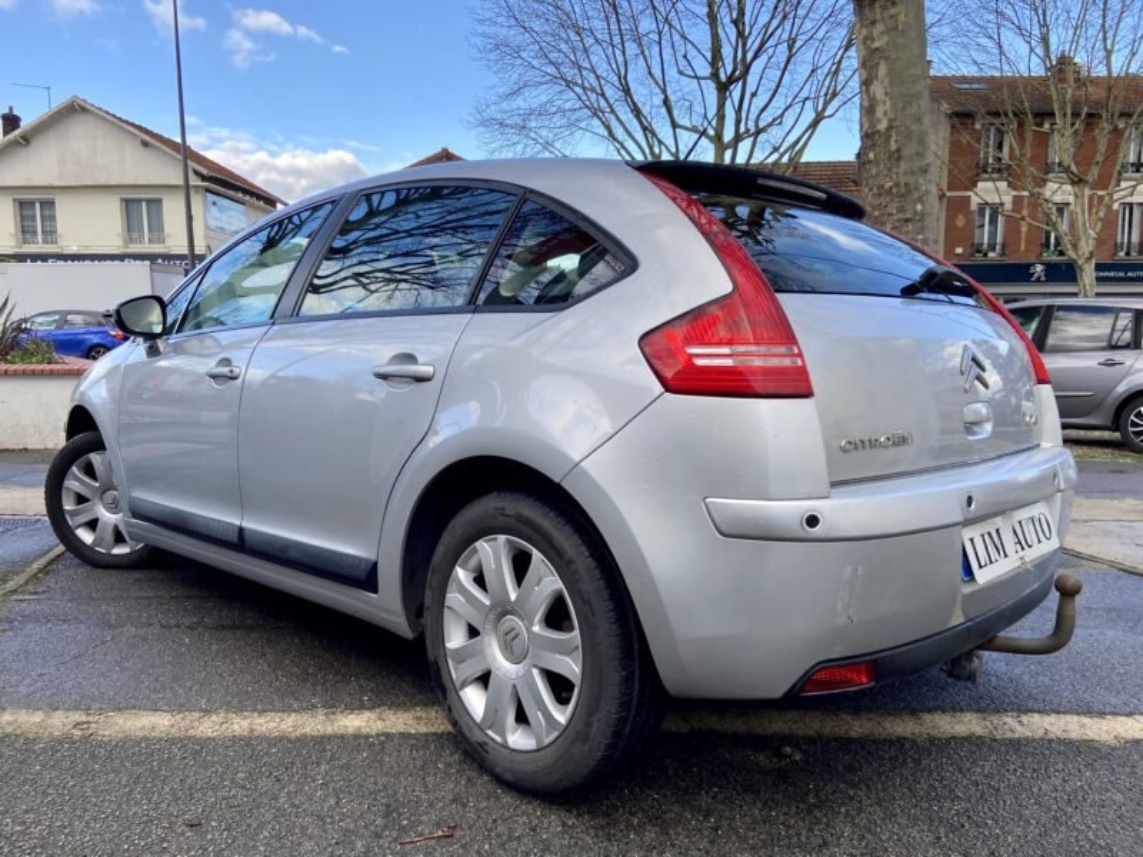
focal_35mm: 26
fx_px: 859
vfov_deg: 53.1
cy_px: 428
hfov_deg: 67.3
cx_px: 572
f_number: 1.8
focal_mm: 4.25
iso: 32
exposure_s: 1/534
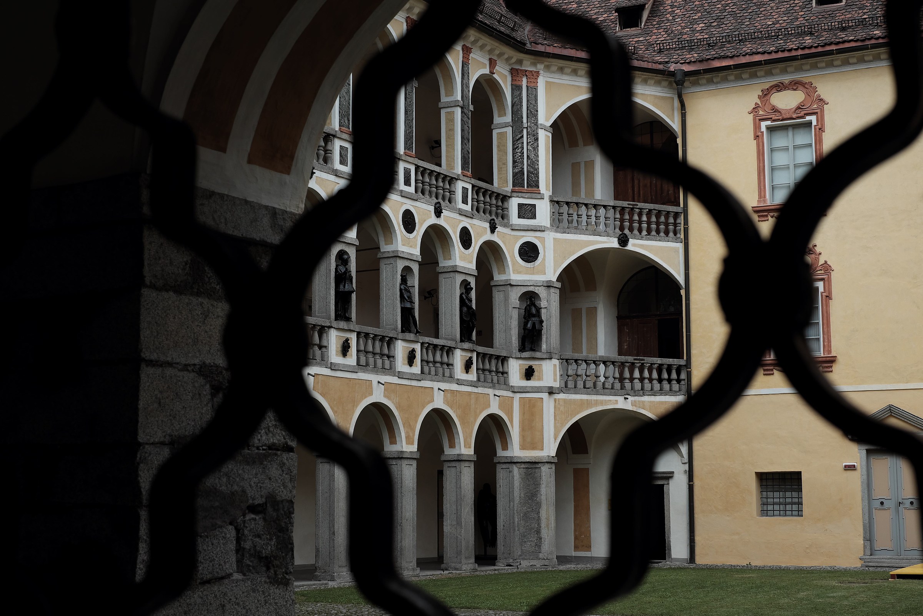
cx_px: 462
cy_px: 308
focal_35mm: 53
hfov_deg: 37.5
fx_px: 1359
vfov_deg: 25.5
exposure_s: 1/250
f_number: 9
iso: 200
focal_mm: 35
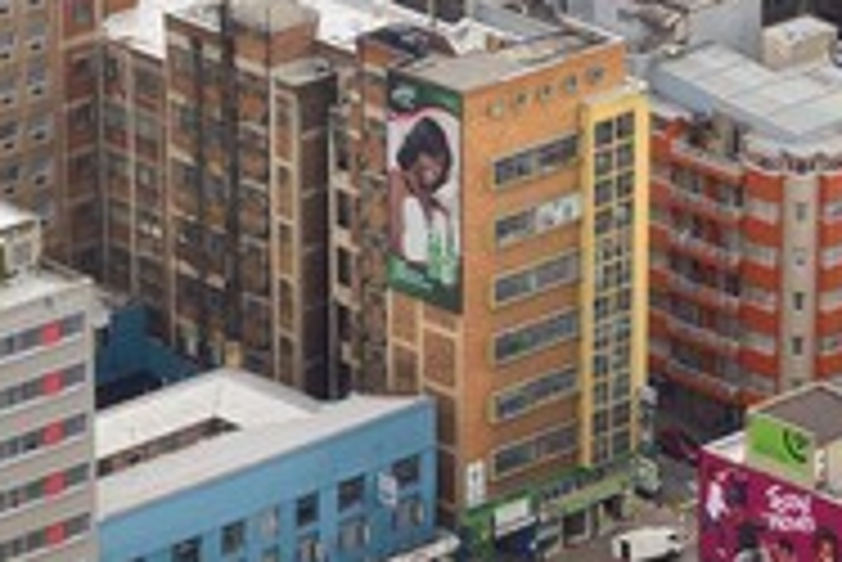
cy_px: 508
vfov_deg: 4.9
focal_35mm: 281
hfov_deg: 7.3
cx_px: 495
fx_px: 6577
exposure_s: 1/400
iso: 100
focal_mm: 125
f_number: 5
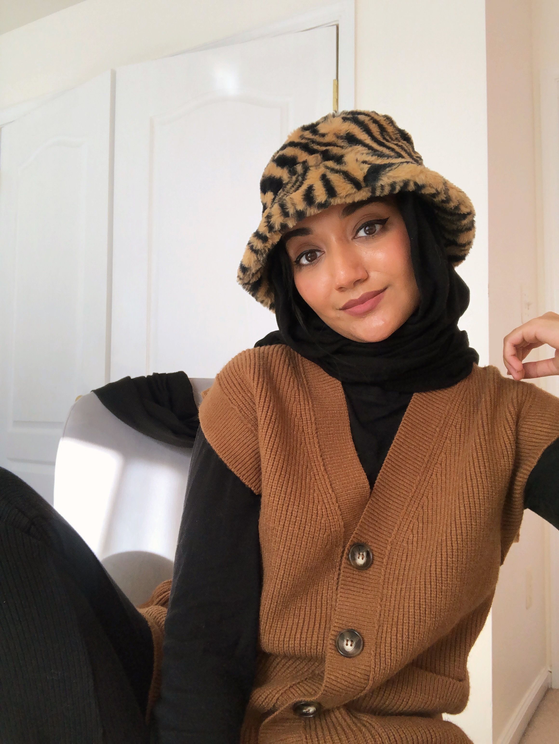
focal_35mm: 32
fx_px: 688
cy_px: 372
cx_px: 280
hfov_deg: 44.2
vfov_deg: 56.8
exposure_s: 1/120
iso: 20
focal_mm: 2.87
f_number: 2.2
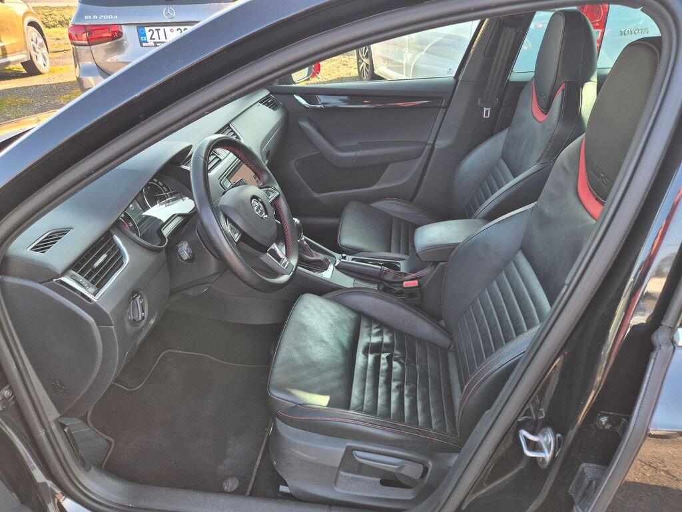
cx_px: 341
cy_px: 256
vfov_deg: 58.9
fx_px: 453
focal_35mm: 23
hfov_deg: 73.9
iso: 64
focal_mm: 5.4
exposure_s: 1/180
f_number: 1.8
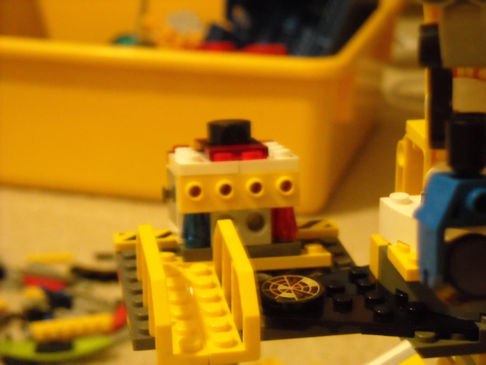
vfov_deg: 15.7
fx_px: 1320
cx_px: 243
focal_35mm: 94
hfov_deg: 20.9
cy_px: 182
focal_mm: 15.32
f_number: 4.4
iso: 800
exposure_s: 1/2
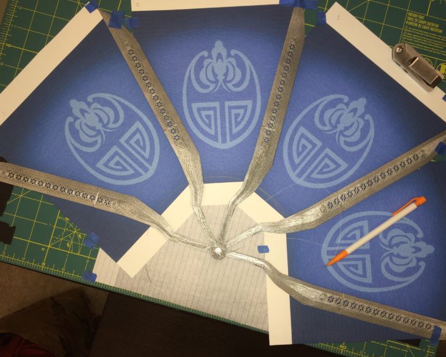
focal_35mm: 32
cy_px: 175
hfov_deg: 55.7
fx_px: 422
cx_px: 232
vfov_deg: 45.8
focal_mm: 4.12
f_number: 2.2
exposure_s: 1/37
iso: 32
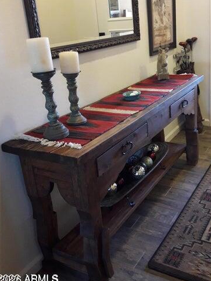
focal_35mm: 37
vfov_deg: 49.8
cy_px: 110
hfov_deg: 38.4
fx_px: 301
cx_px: 135
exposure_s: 1/30
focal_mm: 3.7
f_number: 1.9
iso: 200
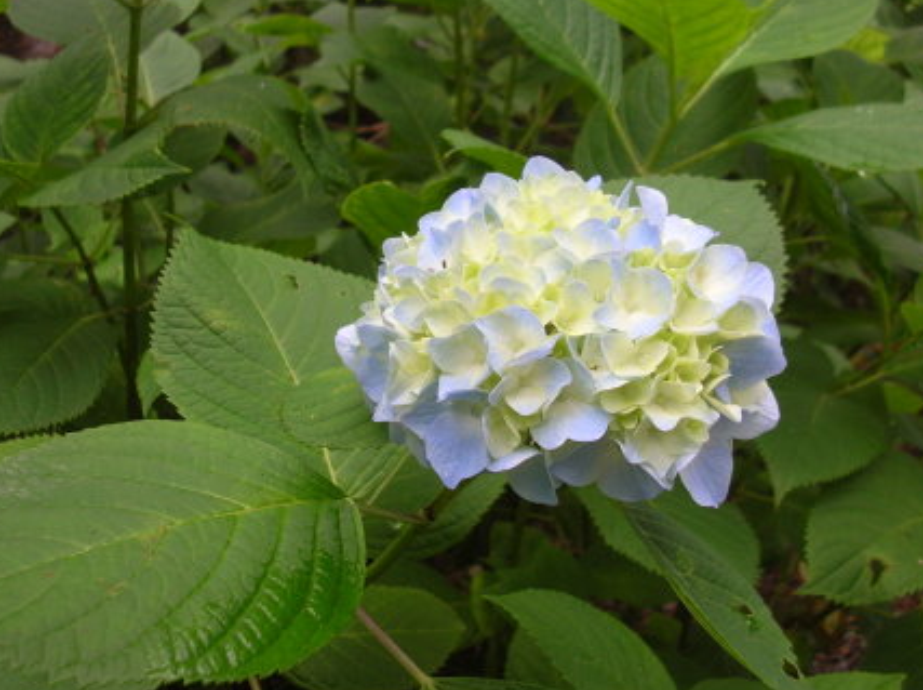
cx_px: 422
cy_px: 324
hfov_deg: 45.8
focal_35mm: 41
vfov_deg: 35.0
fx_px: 1092
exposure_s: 1/60.4
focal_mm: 5.8
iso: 50
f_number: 2.8
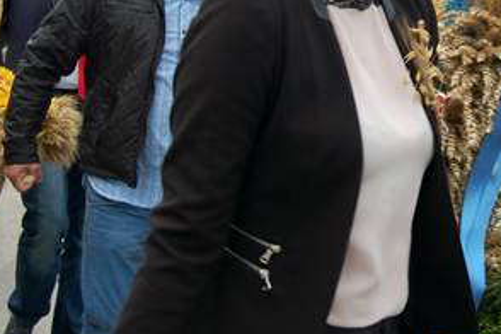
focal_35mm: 104
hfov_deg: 19.4
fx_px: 1447
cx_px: 402
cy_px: 38
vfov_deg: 13.1
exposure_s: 1/160
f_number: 6.3
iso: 200
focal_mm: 34
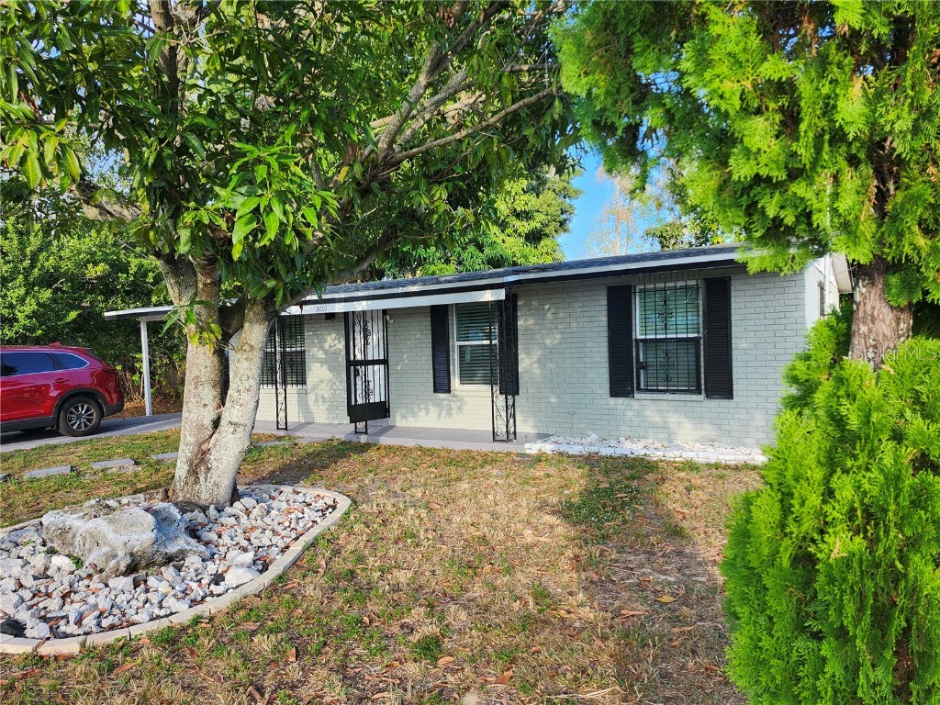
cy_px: 352
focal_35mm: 23
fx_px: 625
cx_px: 470
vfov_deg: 58.9
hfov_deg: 73.9
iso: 25
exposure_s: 1/240
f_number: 1.8
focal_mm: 5.54
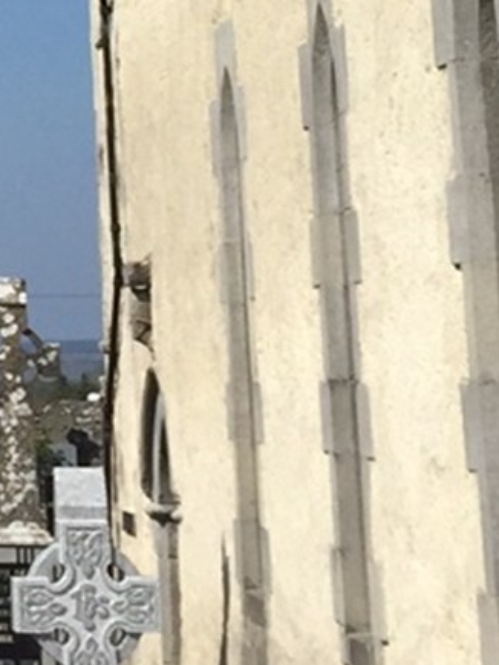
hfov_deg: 9.0
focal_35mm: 160
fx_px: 3077
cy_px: -566
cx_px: -323
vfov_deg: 11.4
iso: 32
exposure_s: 1/3300
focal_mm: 4.15
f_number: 2.2
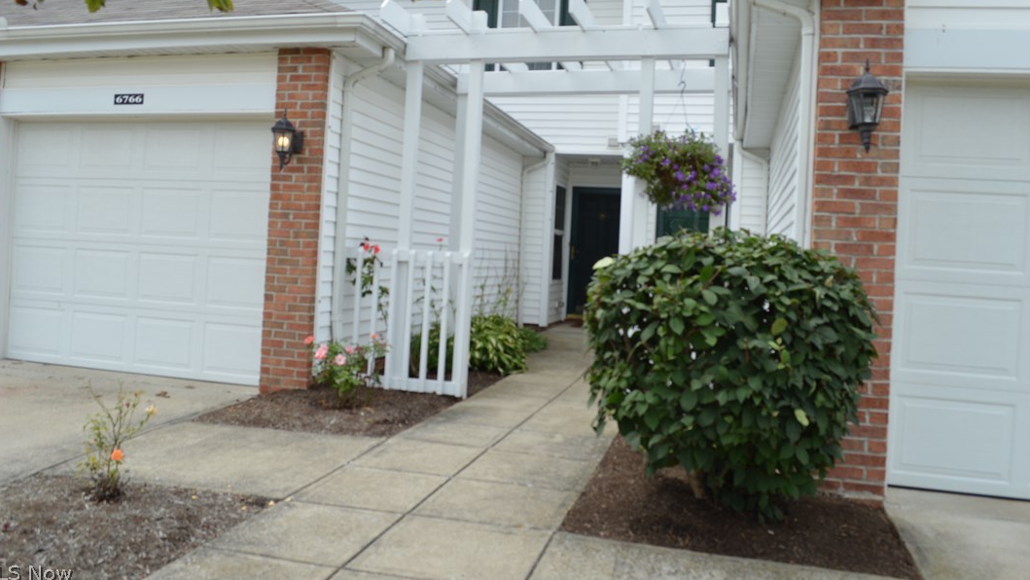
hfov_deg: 66.0
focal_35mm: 29
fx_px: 792
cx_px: 502
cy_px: 237
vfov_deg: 40.1
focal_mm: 18
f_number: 7.1
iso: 100
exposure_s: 1/200
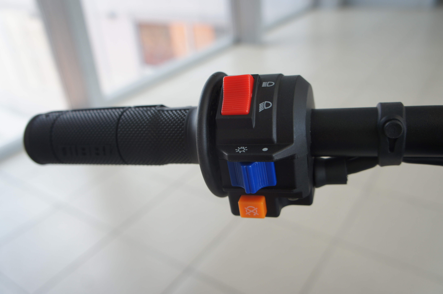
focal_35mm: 30
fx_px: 369
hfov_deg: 62.0
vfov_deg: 43.5
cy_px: 147
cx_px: 222
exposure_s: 1/80
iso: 200
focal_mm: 20
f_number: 4.5
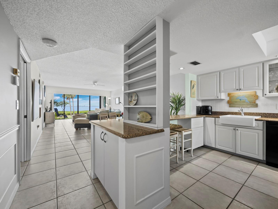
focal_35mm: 14
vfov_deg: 85.7
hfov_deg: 102.0
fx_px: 112
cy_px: 104
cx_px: 139
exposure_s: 1/2
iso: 400
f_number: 11
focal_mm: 7
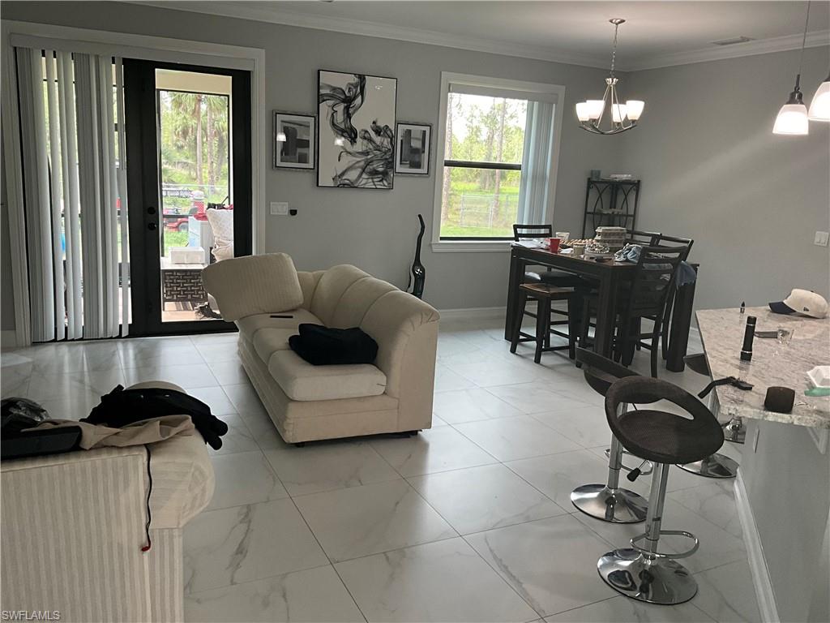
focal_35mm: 29
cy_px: 312
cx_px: 415
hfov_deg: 61.7
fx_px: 695
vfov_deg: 48.2
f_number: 1.8
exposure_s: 1/67
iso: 64
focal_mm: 3
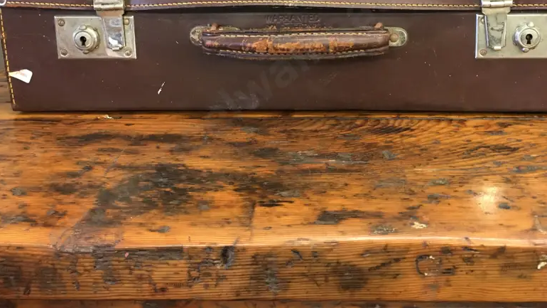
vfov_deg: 27.4
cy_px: 36
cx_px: 331
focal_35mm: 42
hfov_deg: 48.0
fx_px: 609
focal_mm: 4.15
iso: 100
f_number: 2.2
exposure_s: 1/17
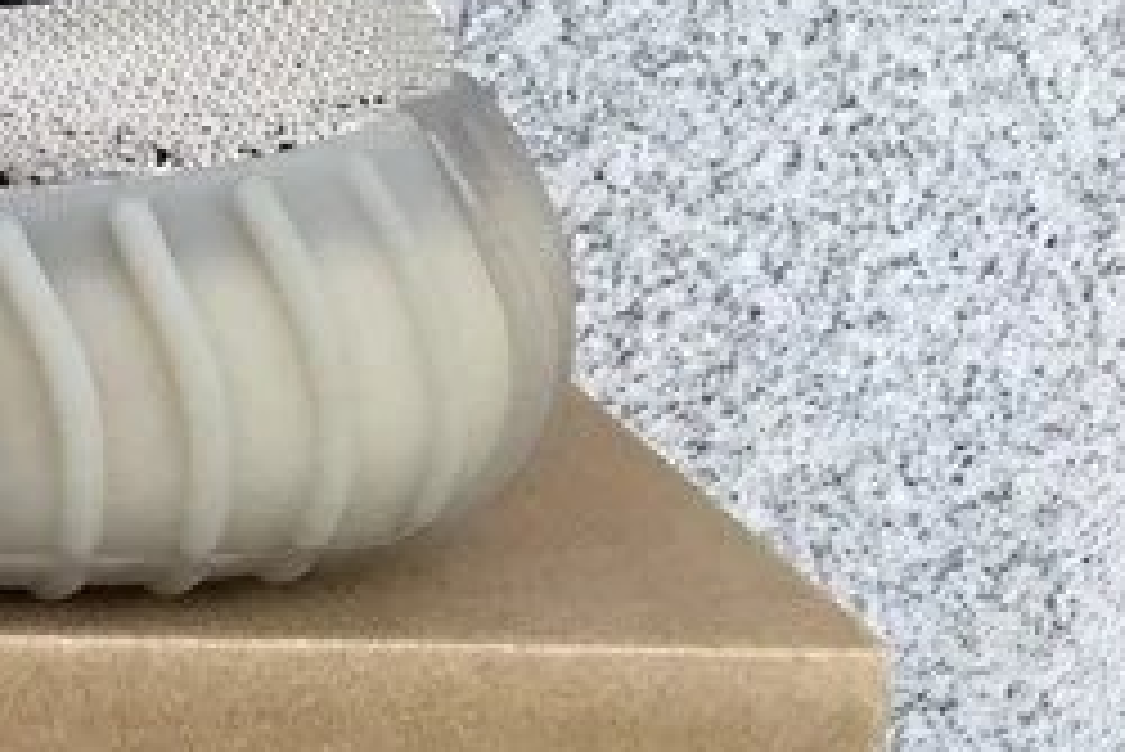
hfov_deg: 15.5
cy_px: 371
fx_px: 3627
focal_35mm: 116
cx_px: -819
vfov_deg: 11.8
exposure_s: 1/100
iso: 25
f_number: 2.4
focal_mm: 3.3
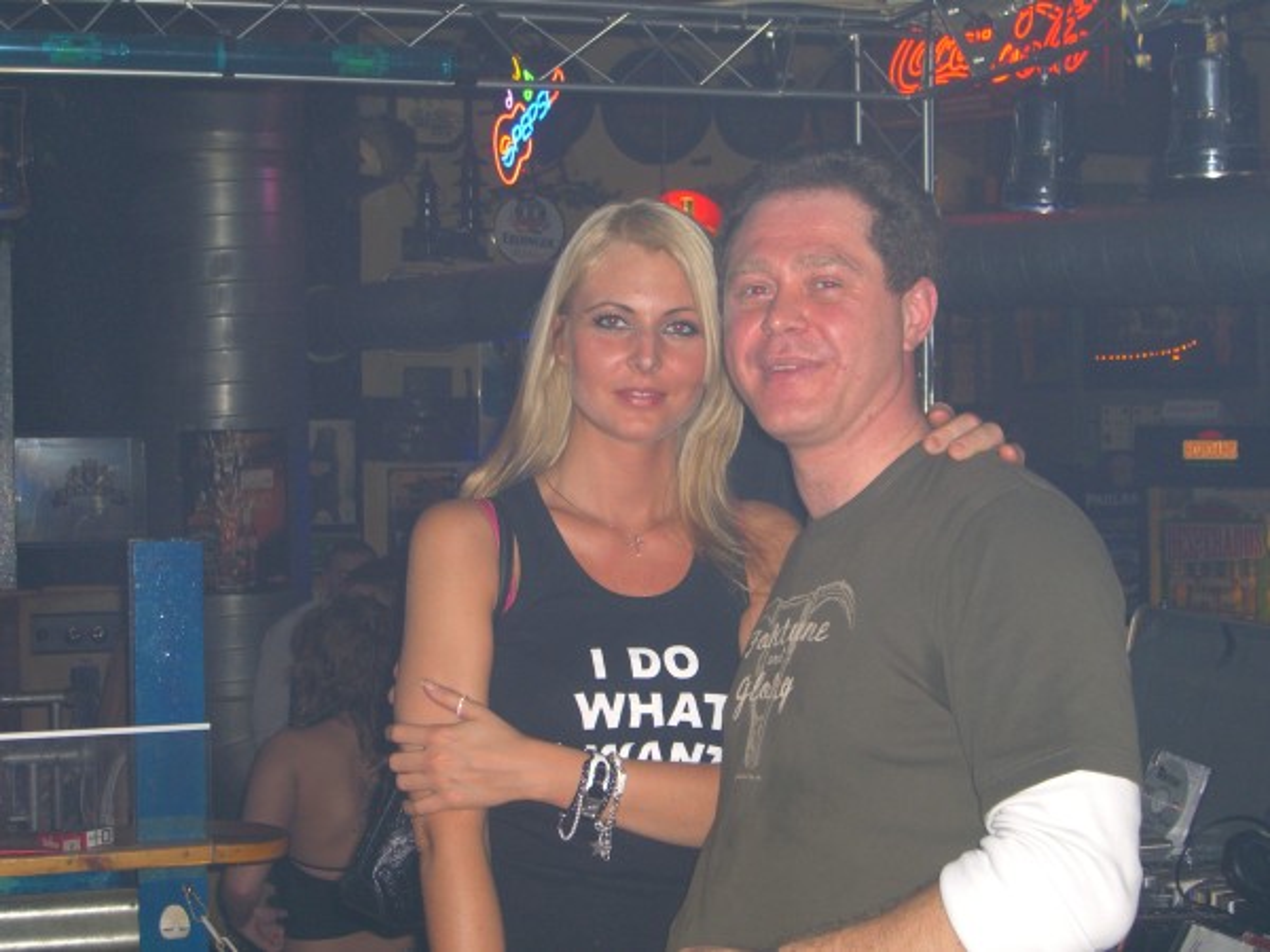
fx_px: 2091
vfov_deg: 25.7
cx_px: 635
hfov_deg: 33.8
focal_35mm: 57
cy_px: 476
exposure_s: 1/60
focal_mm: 11.8
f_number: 3.6
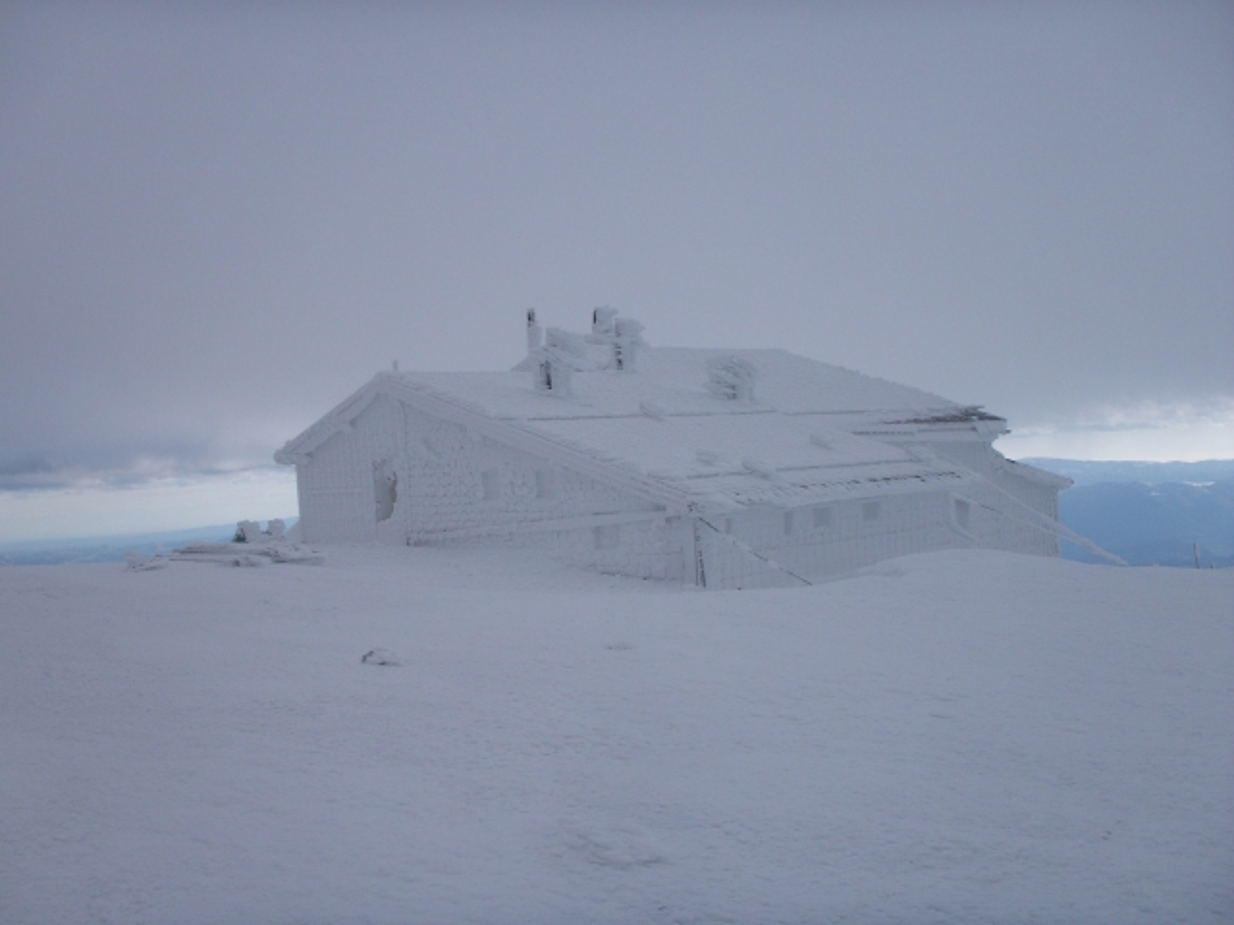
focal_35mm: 37
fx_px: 1319
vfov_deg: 38.7
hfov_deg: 50.1
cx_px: 617
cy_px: 462
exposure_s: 1/250
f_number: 7.1
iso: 50
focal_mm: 7.7
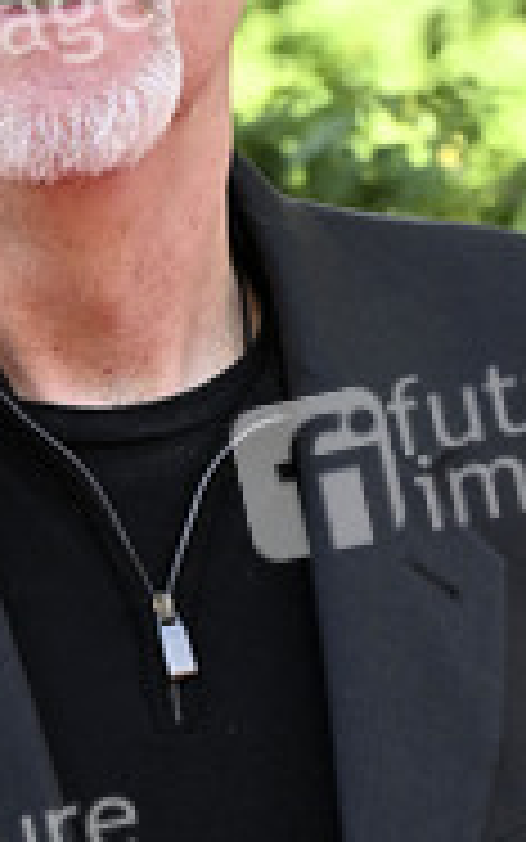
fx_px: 5455
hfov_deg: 5.5
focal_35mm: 238
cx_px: 54
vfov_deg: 8.8
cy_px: 230
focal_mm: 73
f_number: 5.6
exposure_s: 1/320
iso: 640
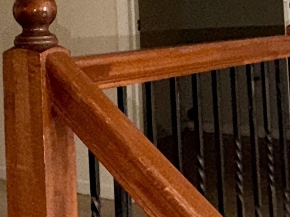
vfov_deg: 17.4
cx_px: -2
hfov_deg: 23.1
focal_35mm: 81
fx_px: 678
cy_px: -37
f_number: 2.2
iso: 160
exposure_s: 1/60
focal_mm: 2.22
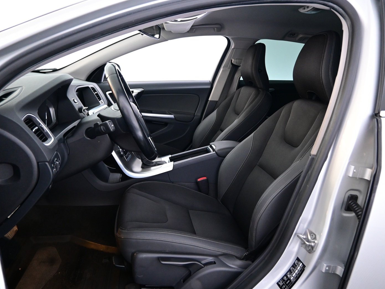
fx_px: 300
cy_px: 146
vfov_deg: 51.3
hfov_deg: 65.3
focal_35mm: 27
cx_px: 202
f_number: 3.5
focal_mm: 16
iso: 2000
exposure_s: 1/25
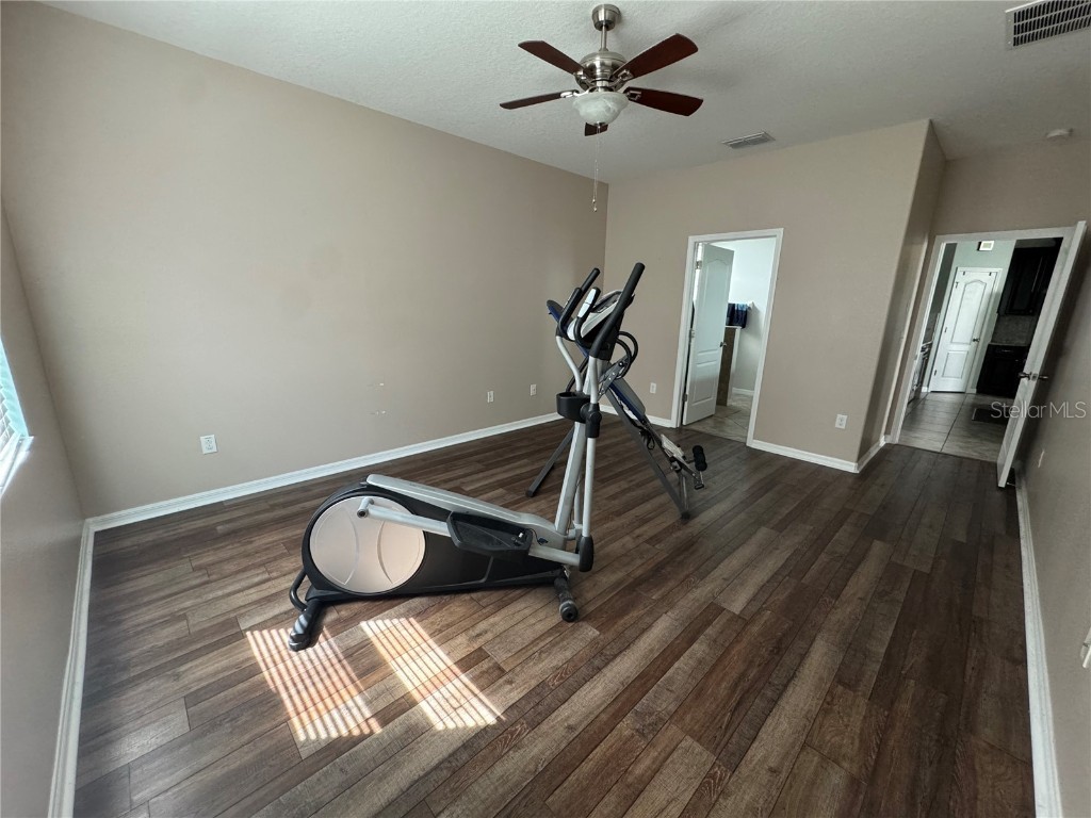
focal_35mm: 14
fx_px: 441
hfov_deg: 102.1
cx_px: 546
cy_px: 409
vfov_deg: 85.7
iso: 400
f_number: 2.2
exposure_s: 1/60
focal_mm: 2.22
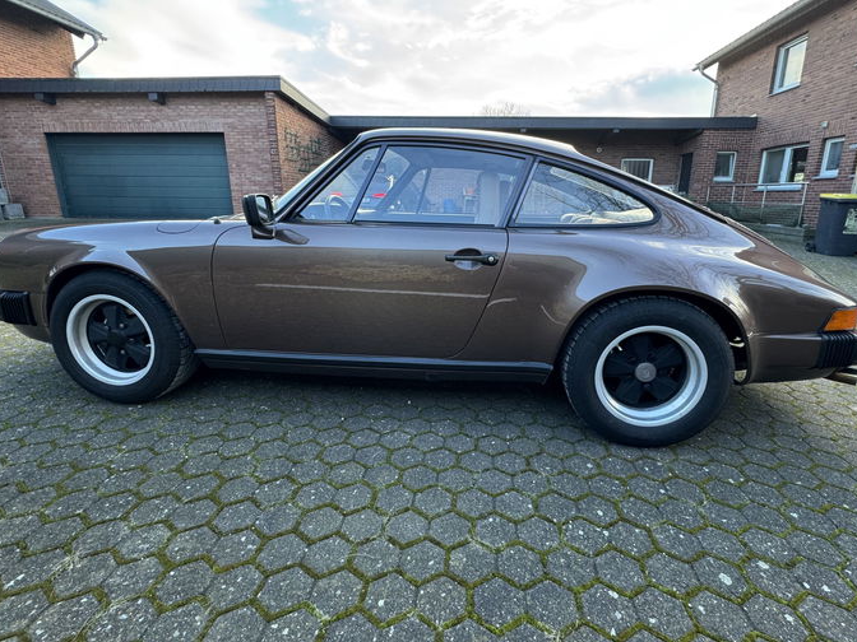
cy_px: 285
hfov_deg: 94.3
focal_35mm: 16
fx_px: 396
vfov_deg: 77.8
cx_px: 464
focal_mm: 2.22
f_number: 2.2
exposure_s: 1/99
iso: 125
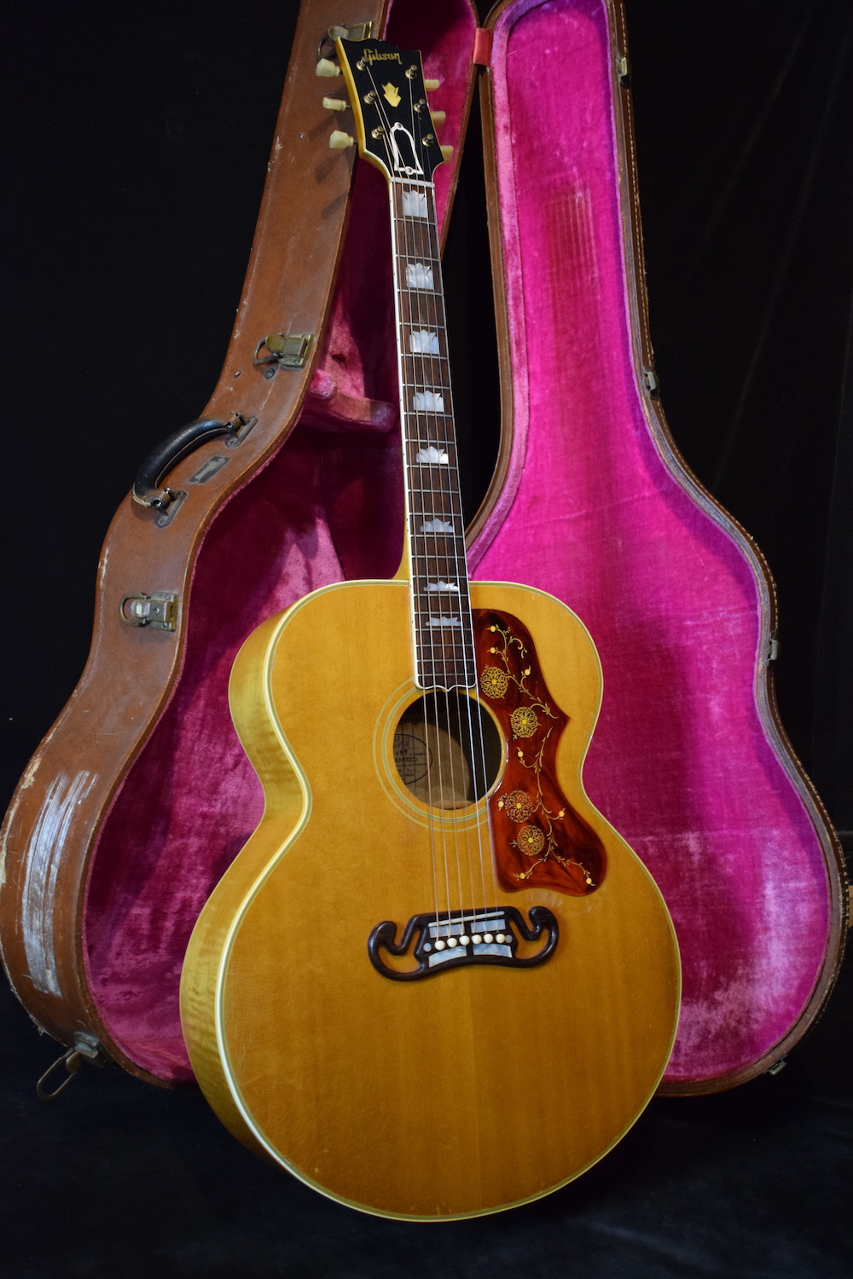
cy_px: 640
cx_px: 426
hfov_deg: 34.2
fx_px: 1386
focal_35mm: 39
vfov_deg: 49.6
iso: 2800
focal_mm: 26
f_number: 4
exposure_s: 1/60
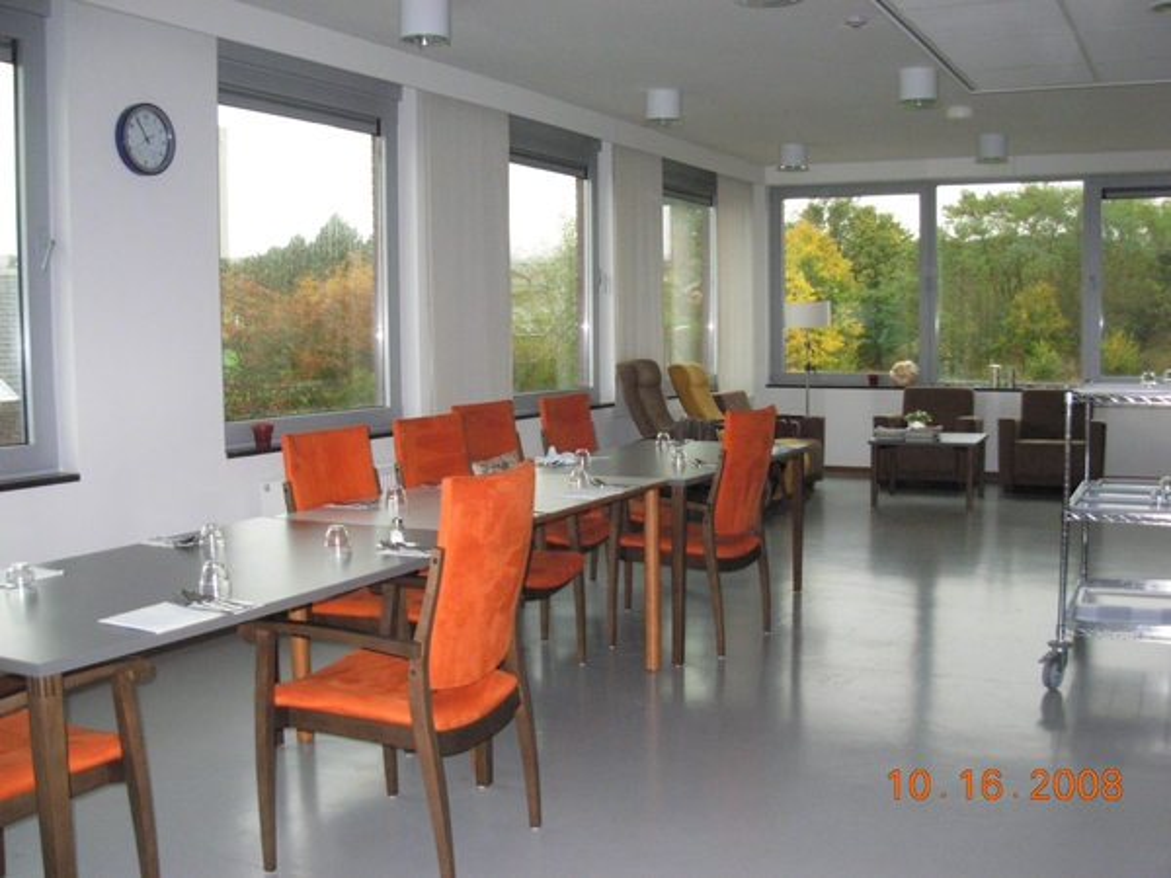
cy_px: 439
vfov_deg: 37.7
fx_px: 1285
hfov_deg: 49.0
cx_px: 586
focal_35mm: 38
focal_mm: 6.3
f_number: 2.9
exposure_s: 1/114
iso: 400
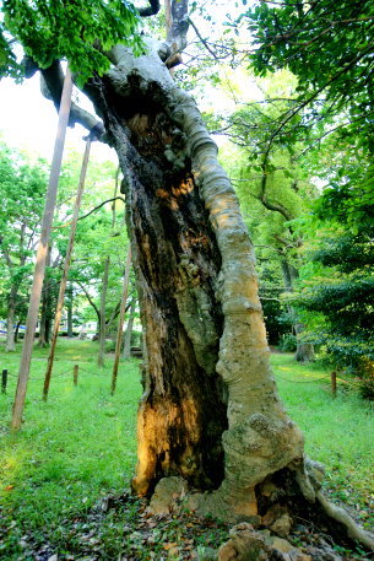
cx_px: 187
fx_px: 374
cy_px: 280
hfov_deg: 53.2
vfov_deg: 73.7
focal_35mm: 24
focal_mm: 24
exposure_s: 1/50
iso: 800
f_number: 4.5
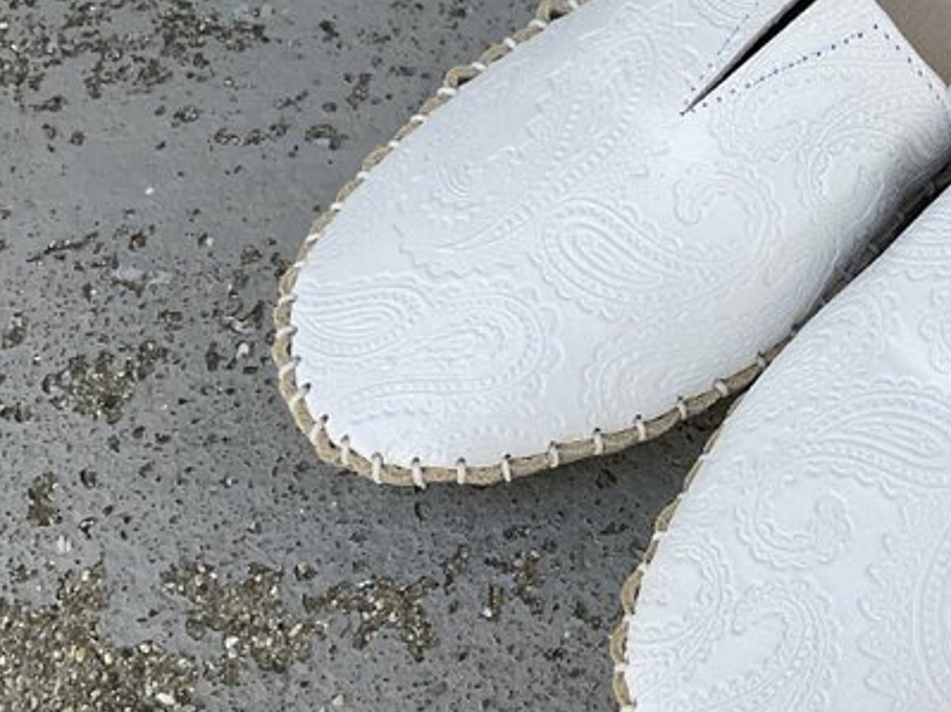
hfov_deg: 29.9
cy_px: 221
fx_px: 1703
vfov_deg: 23.5
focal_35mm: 62
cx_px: 857
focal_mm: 3
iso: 16
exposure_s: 1/172
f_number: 1.8
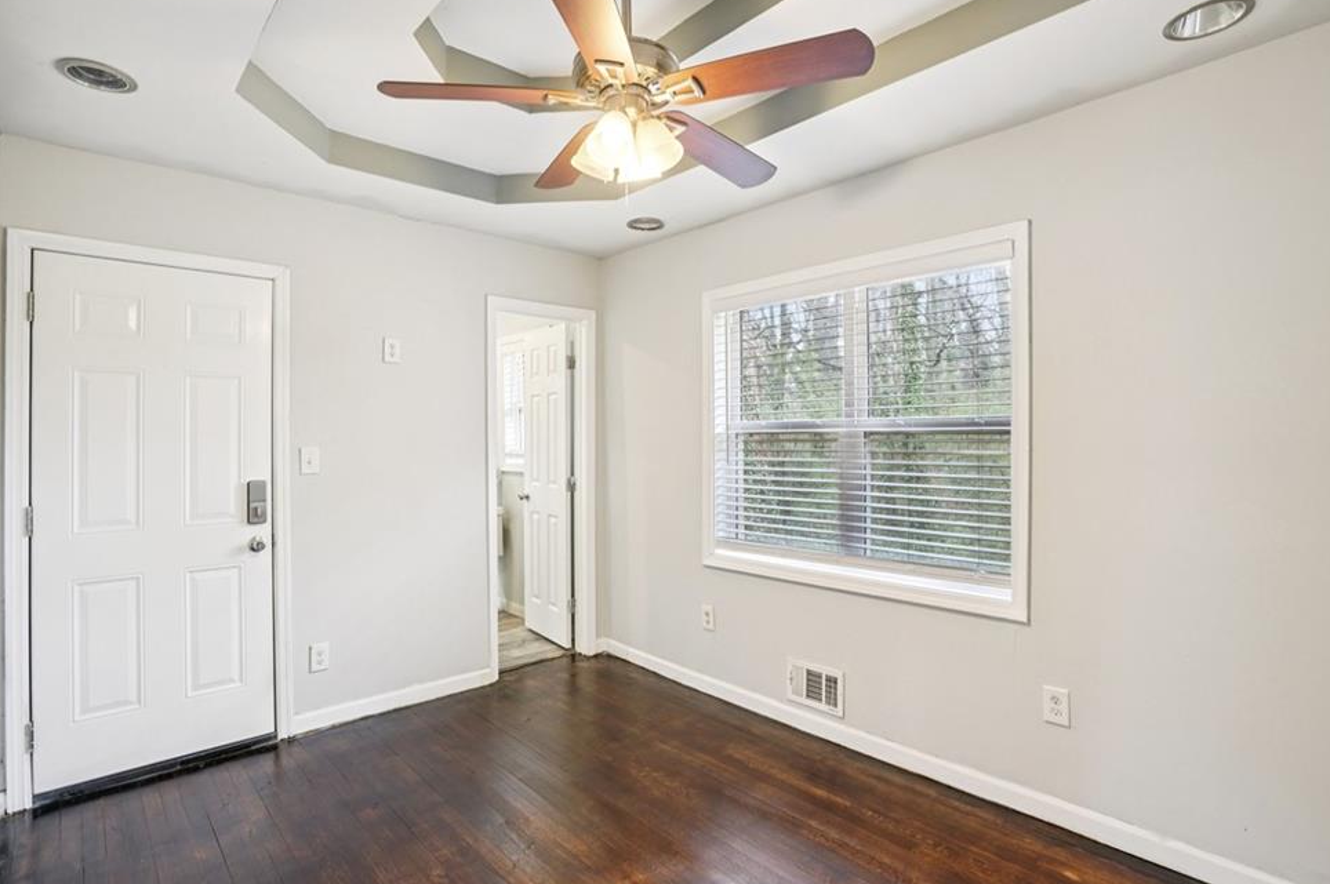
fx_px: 628
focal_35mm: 17
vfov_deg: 70.3
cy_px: 449
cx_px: 659
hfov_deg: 93.3
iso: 400
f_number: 9
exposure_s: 1/2
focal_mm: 16
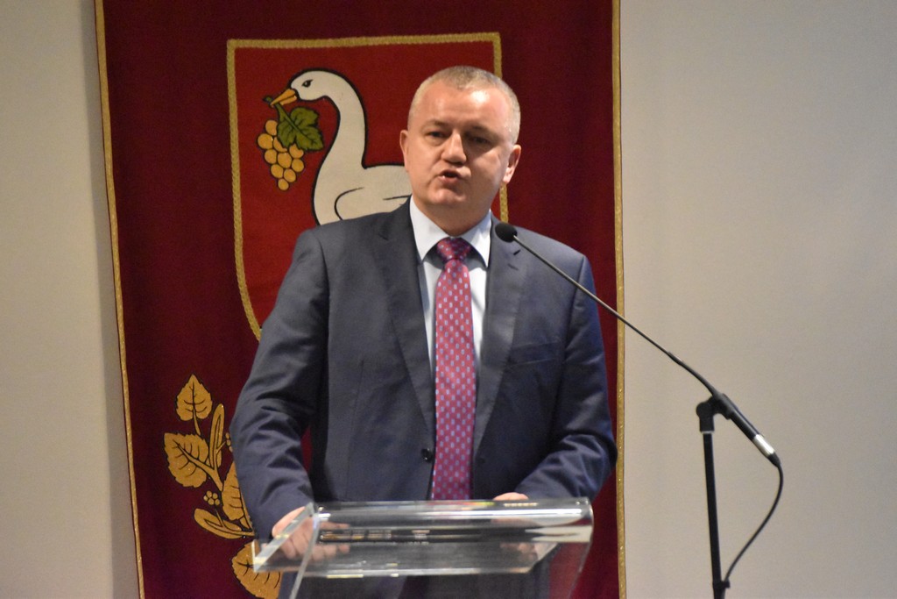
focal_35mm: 315
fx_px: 7849
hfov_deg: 6.5
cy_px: 300
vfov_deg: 4.4
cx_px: 448
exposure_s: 1/125
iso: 12800
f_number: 5.3
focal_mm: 210
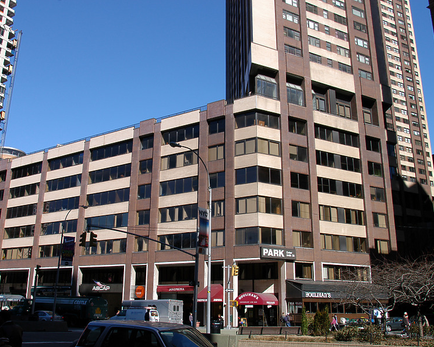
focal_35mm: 34
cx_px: 195
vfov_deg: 43.4
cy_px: 174
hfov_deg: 52.7
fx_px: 437
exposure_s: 1/320
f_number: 9
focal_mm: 20
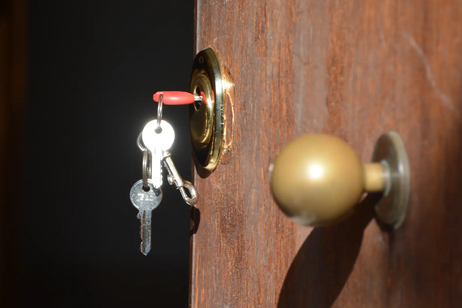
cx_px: 227
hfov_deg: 4.6
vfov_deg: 3.1
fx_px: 5761
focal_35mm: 449
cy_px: 162
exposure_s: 1/500
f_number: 6.3
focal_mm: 250
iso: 360
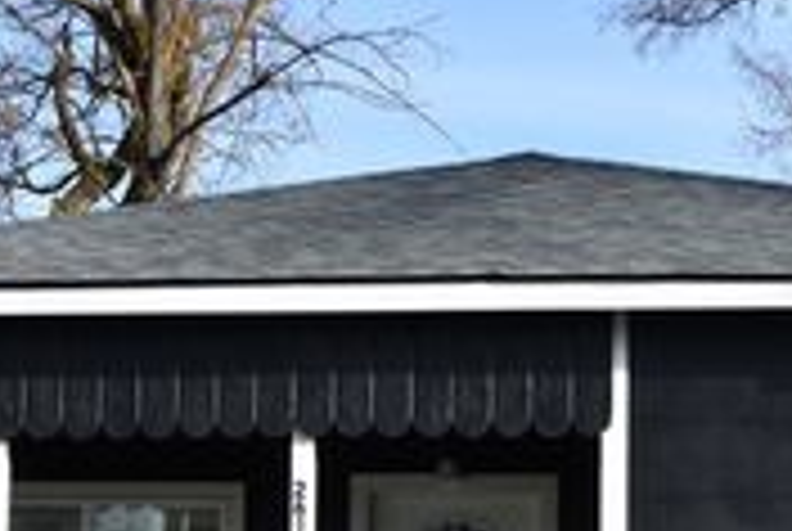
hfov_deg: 19.9
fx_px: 2248
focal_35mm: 102
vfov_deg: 13.4
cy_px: 461
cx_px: 567
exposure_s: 1/250
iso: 200
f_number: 7.1
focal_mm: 24
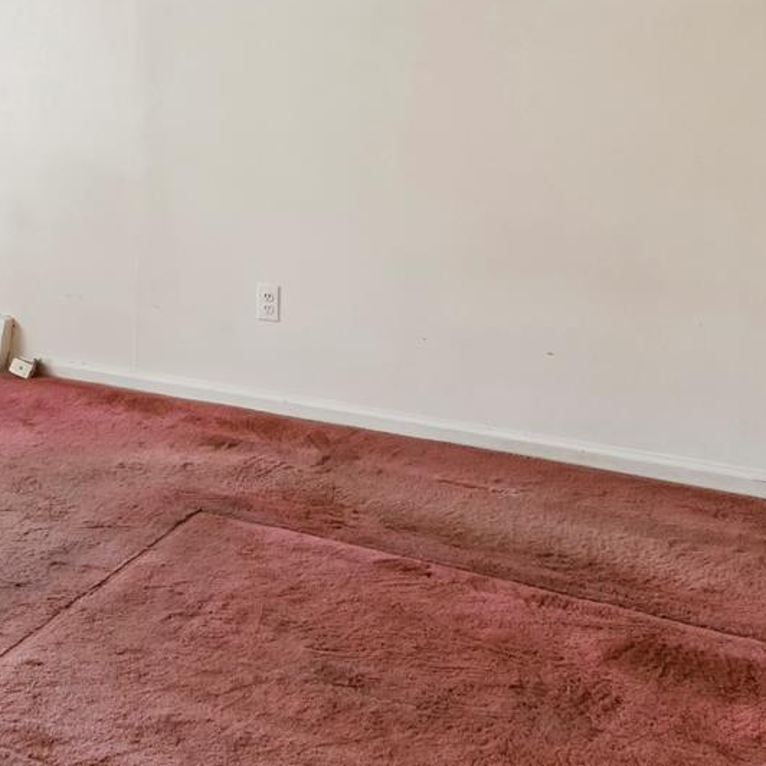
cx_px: -125
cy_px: 120
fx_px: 1152
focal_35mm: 46
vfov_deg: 35.2
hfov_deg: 31.5
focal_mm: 15
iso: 640
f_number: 14
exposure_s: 1/13
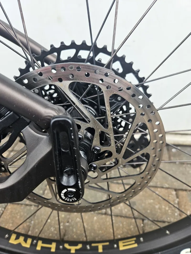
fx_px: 169
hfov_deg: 58.9
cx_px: 96
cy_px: 127
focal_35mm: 23
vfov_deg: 73.9
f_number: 1.8
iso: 32
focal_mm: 5.4
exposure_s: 1/100
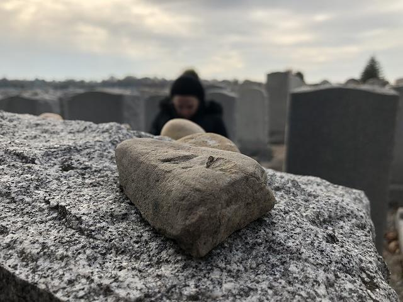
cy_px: 151
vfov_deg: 48.2
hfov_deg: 61.7
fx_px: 338
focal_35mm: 29
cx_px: 202
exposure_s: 1/906
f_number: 1.8
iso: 20
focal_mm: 3.99
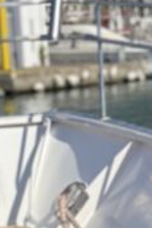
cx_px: 155
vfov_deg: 10.3
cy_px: 622
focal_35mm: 161
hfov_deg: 8.5
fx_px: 1018
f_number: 1.6
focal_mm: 5.96
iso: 50
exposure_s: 1/4065
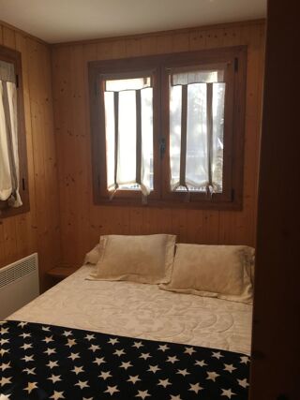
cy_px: 200
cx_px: 150
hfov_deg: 48.2
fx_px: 335
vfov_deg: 61.7
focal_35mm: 29
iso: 25
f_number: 2.2
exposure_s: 1/191
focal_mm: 4.15
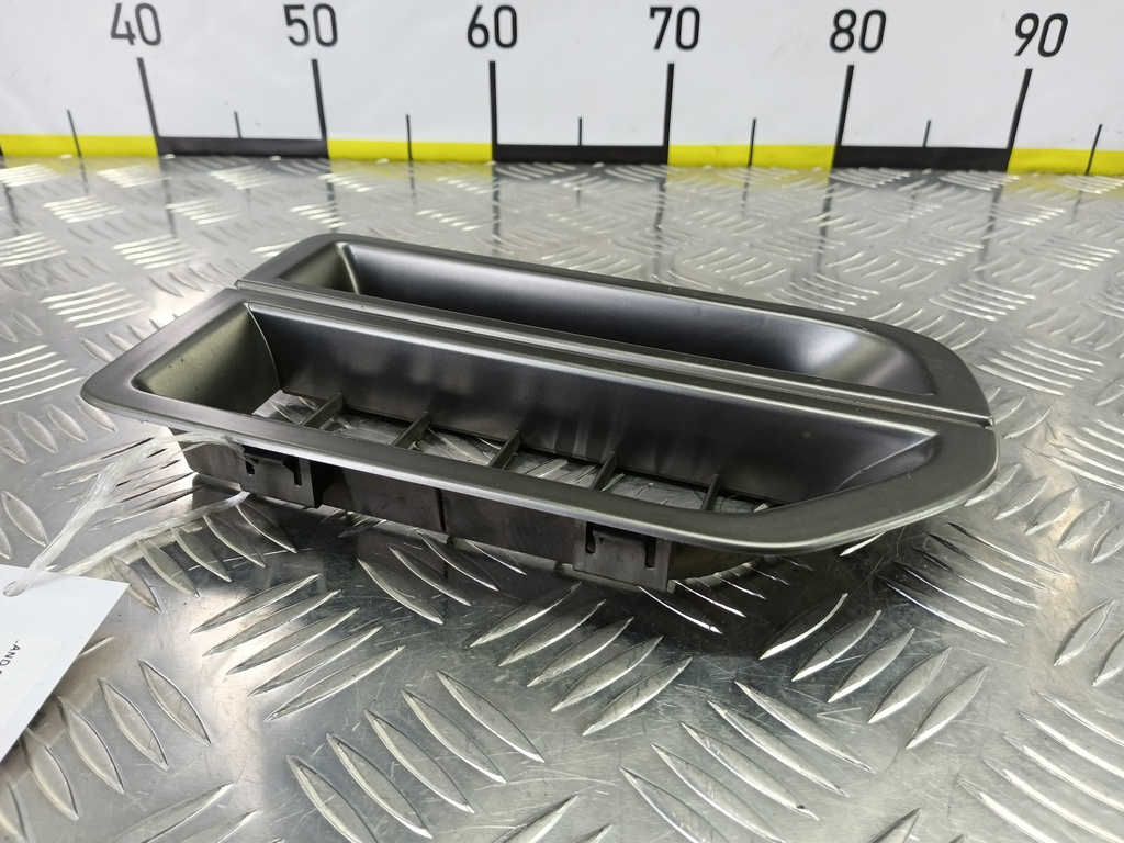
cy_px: 422
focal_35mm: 23
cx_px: 562
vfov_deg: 58.9
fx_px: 747
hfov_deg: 73.9
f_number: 1.6
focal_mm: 4.11
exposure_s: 1/50
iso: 156
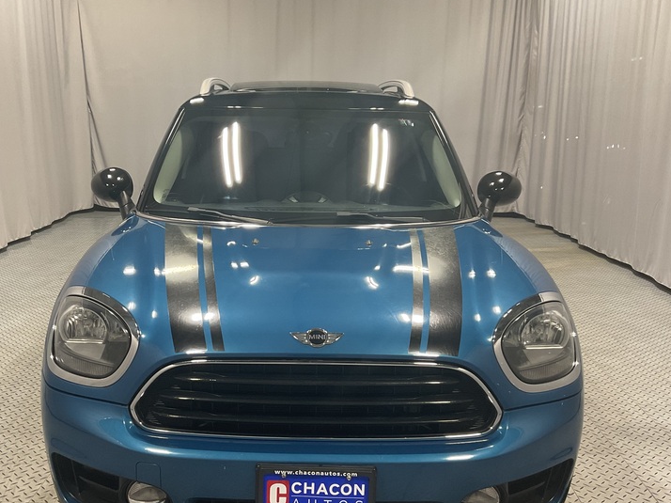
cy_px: 332
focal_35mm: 39
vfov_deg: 36.5
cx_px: 286
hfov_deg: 47.7
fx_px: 756
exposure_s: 1/60
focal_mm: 3
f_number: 1.8
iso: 64
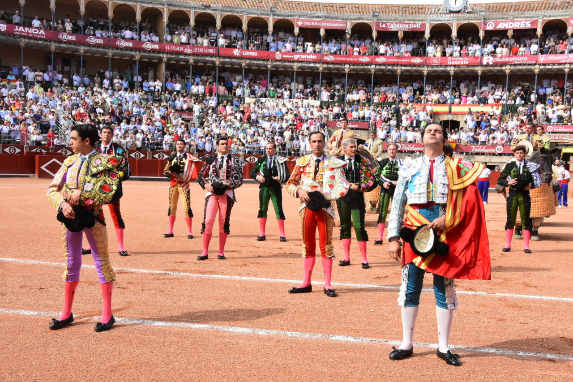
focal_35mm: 52
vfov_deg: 25.7
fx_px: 835
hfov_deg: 37.9
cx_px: 286
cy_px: 191
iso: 1600
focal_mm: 35
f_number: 13
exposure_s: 1/640
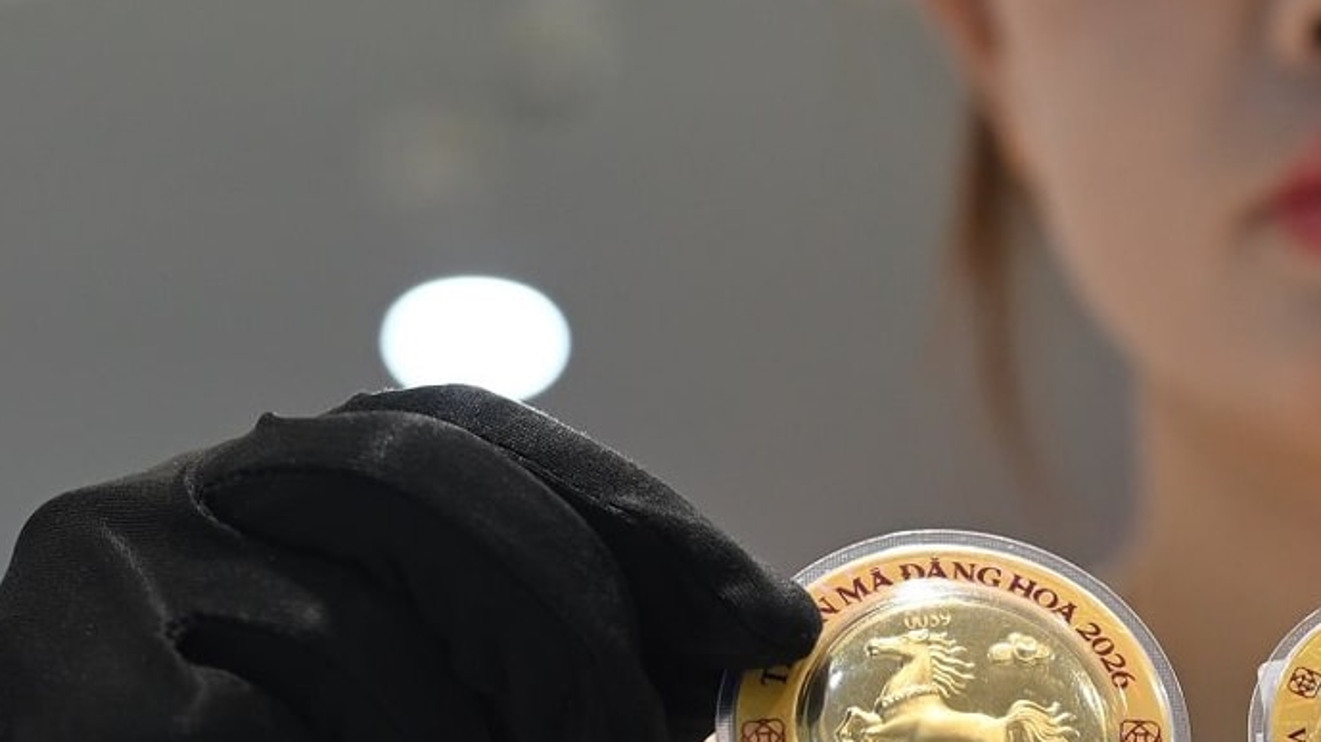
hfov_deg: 14.5
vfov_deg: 8.3
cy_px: 408
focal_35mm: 146
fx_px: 5112
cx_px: 1308
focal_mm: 50
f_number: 4
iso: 1250
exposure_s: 1/400
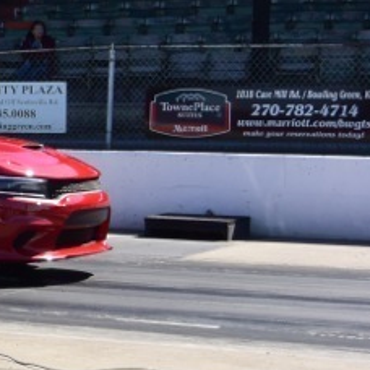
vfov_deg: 10.5
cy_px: 166
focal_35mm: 167
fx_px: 2020
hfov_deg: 8.9
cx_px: -657
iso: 160
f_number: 5.6
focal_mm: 13
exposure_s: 1/320
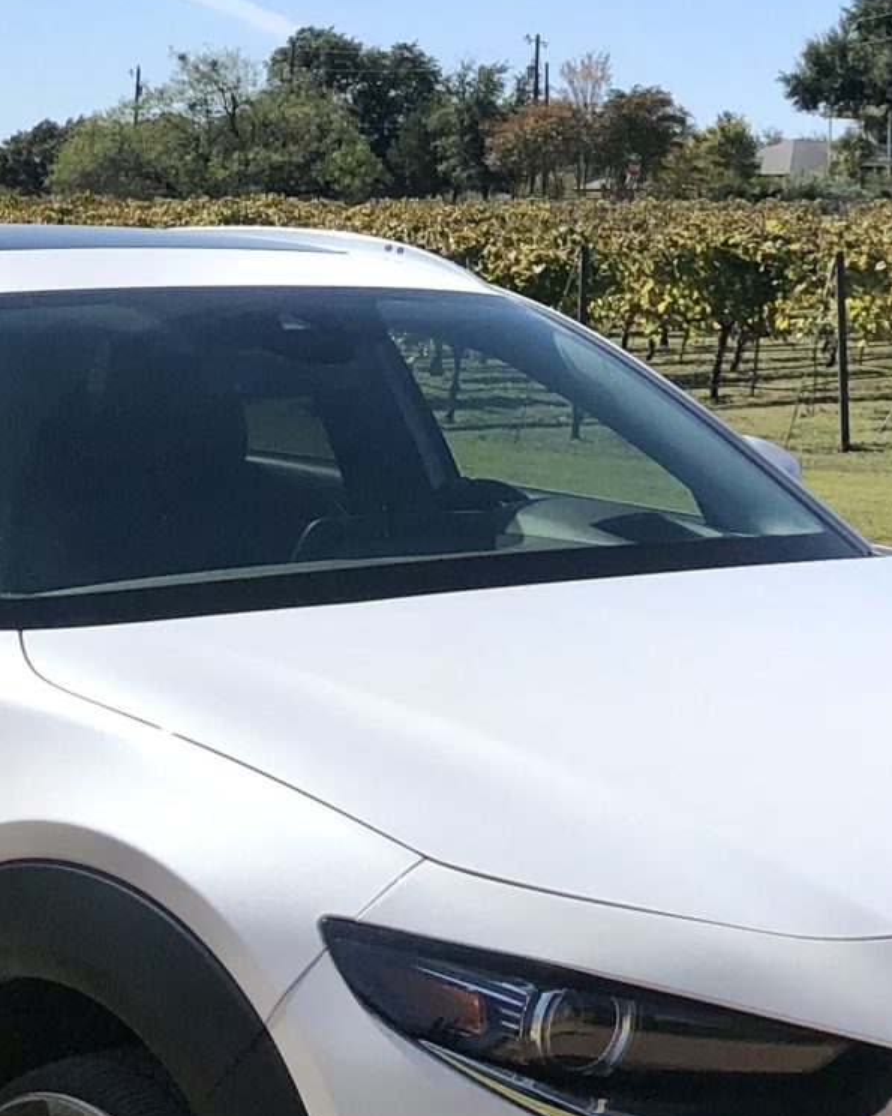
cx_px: 670
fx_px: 3103
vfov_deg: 19.7
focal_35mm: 94
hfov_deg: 16.3
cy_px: -15
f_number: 1.8
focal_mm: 3.99
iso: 25
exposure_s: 1/3472
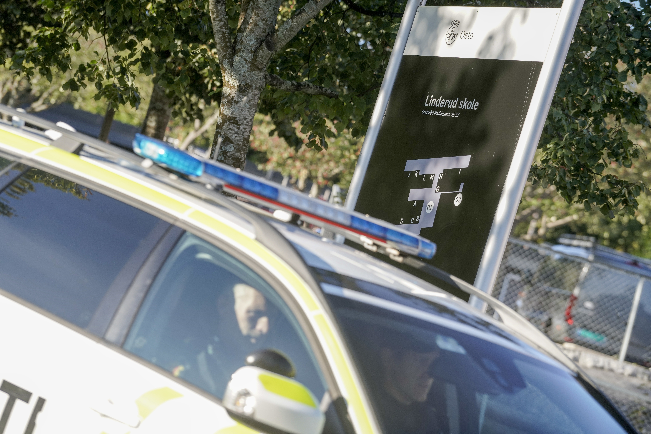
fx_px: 3309
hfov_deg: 11.2
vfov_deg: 7.5
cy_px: 217
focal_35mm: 183
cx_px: 326
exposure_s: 1/640
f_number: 5.6
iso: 640
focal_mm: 183
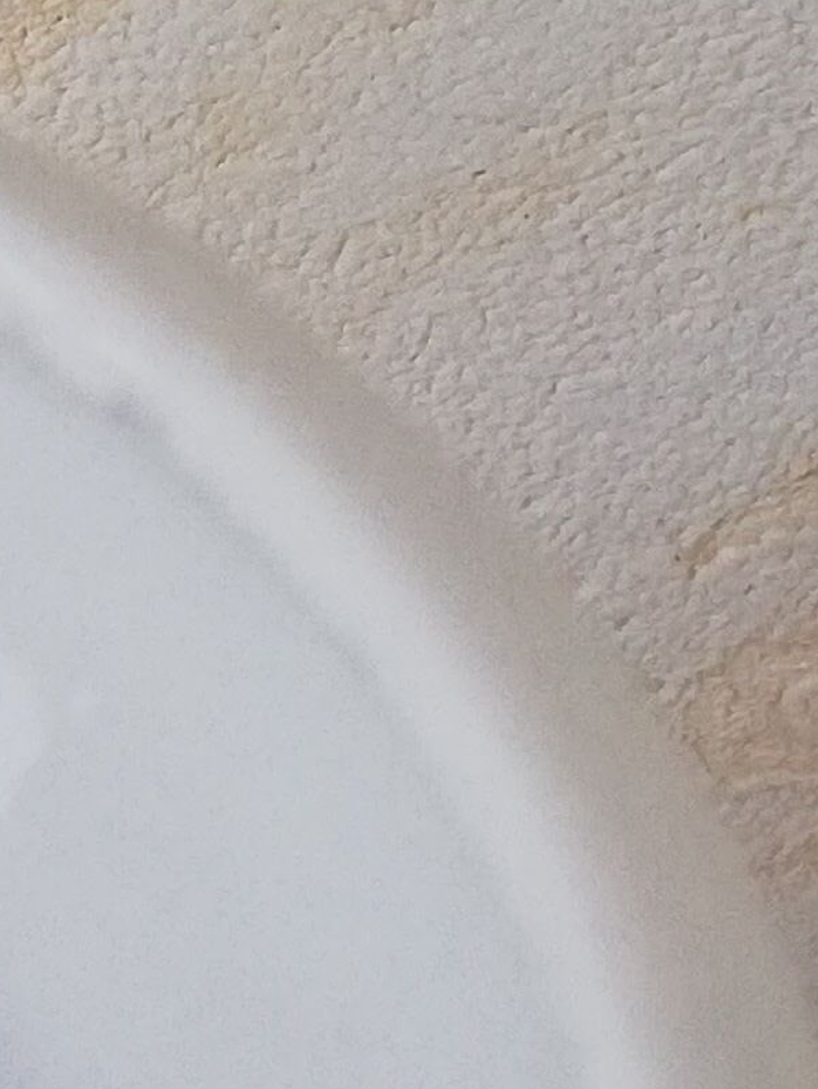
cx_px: -1068
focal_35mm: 174
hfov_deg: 8.0
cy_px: 1041
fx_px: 5479
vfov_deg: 11.3
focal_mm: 3.81
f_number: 2.2
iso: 160
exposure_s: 1/60
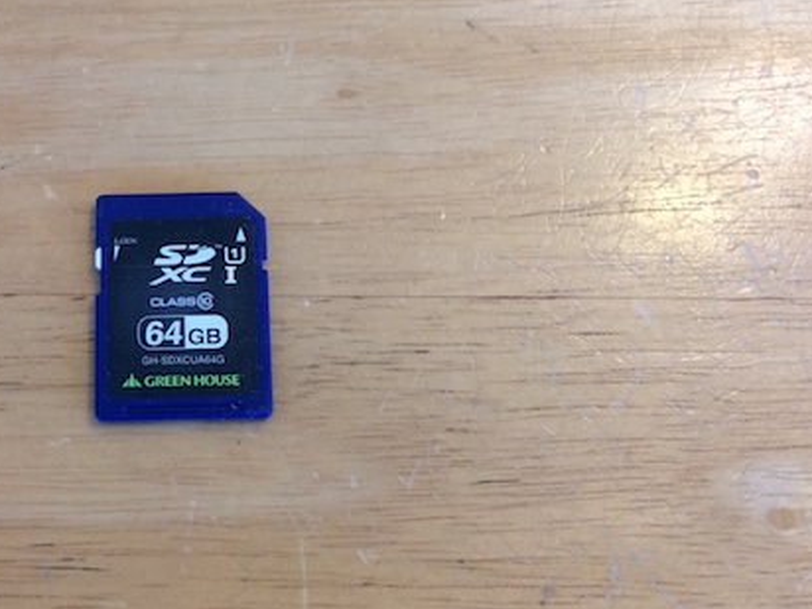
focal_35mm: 45
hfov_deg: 40.8
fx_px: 1056
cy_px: 296
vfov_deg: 32.2
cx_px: 193
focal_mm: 4.15
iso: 40
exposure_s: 1/30
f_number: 2.2
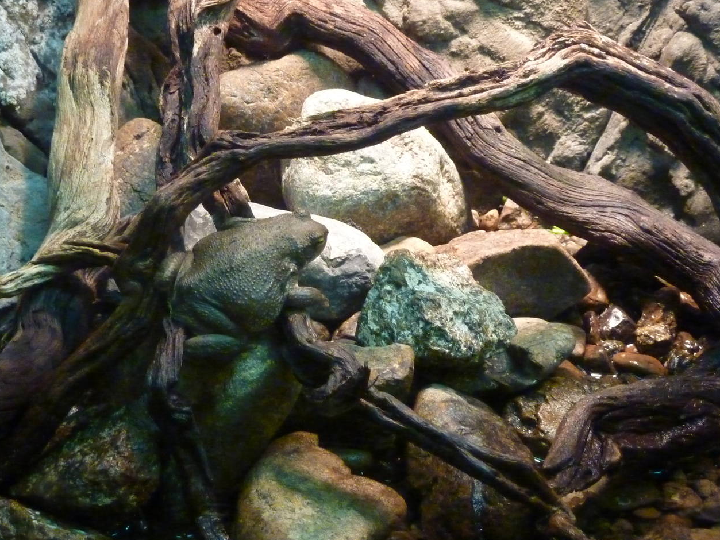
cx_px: 272
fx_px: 2205
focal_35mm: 106
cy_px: 232
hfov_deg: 18.5
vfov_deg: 14.0
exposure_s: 1/20
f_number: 4.2
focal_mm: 13.7
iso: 800
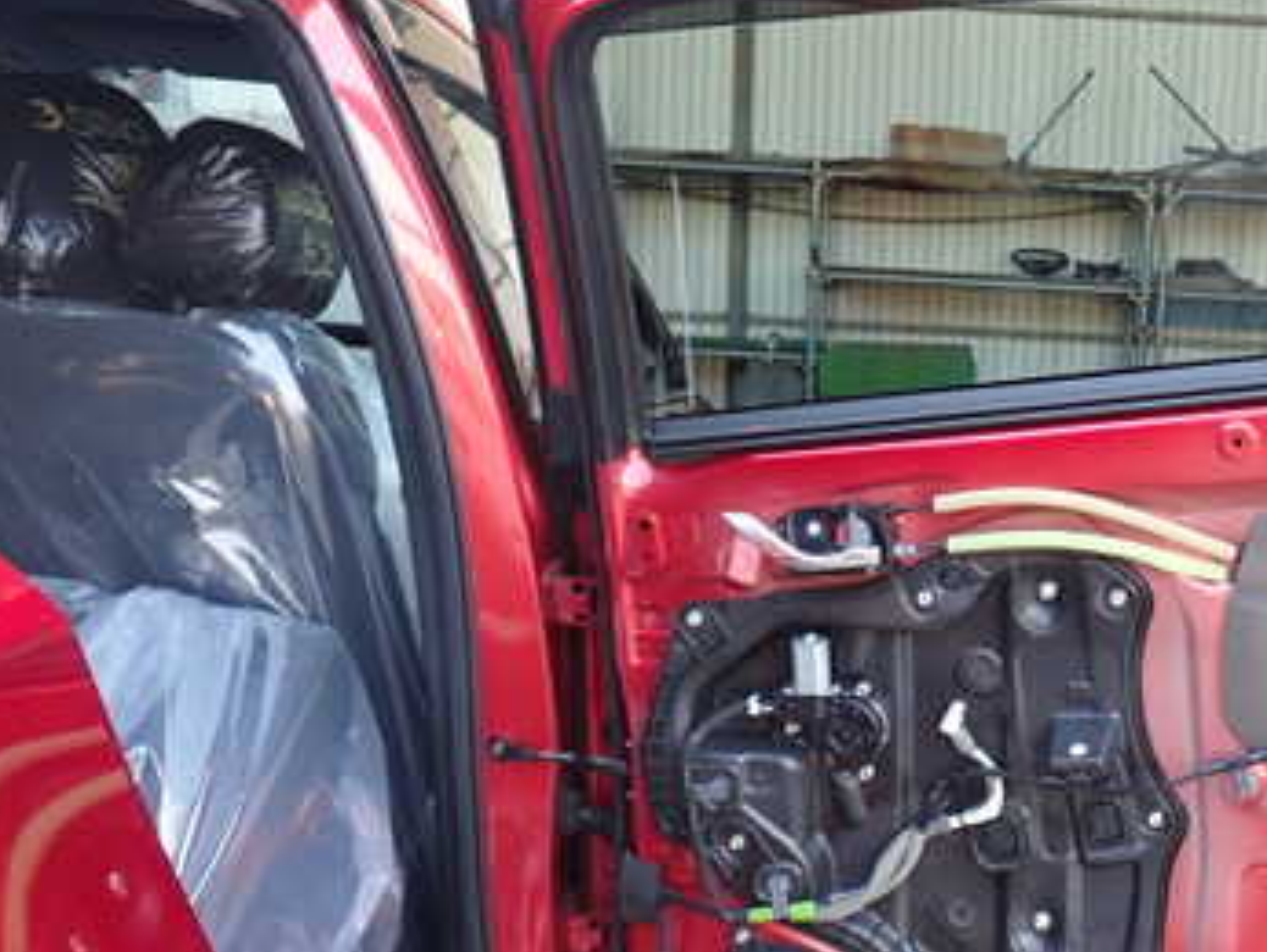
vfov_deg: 28.0
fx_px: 1905
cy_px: 575
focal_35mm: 52
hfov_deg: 35.5
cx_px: 1022
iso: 160
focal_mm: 5.4
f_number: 2.3
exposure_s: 1/60
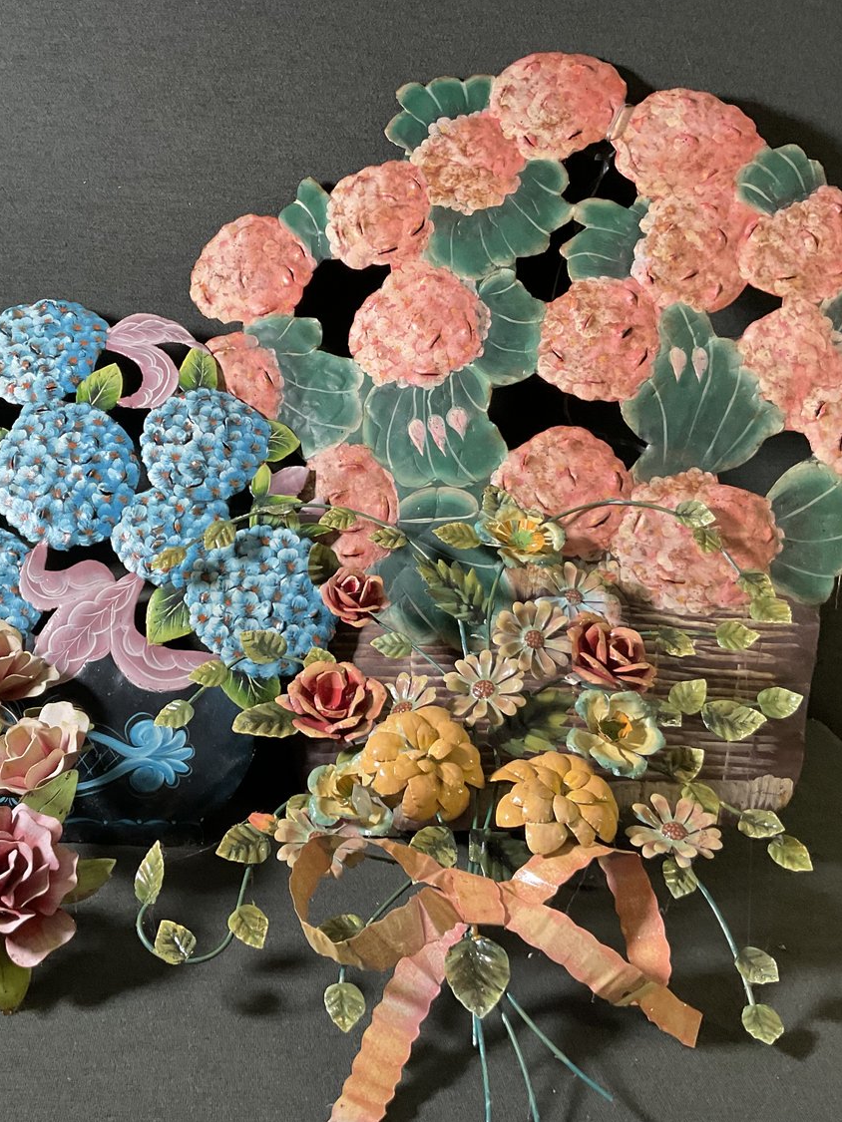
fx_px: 1265
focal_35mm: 39
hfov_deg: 36.6
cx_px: 305
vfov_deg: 47.9
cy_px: 560
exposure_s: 1/50
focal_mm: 3
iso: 125
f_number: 1.8
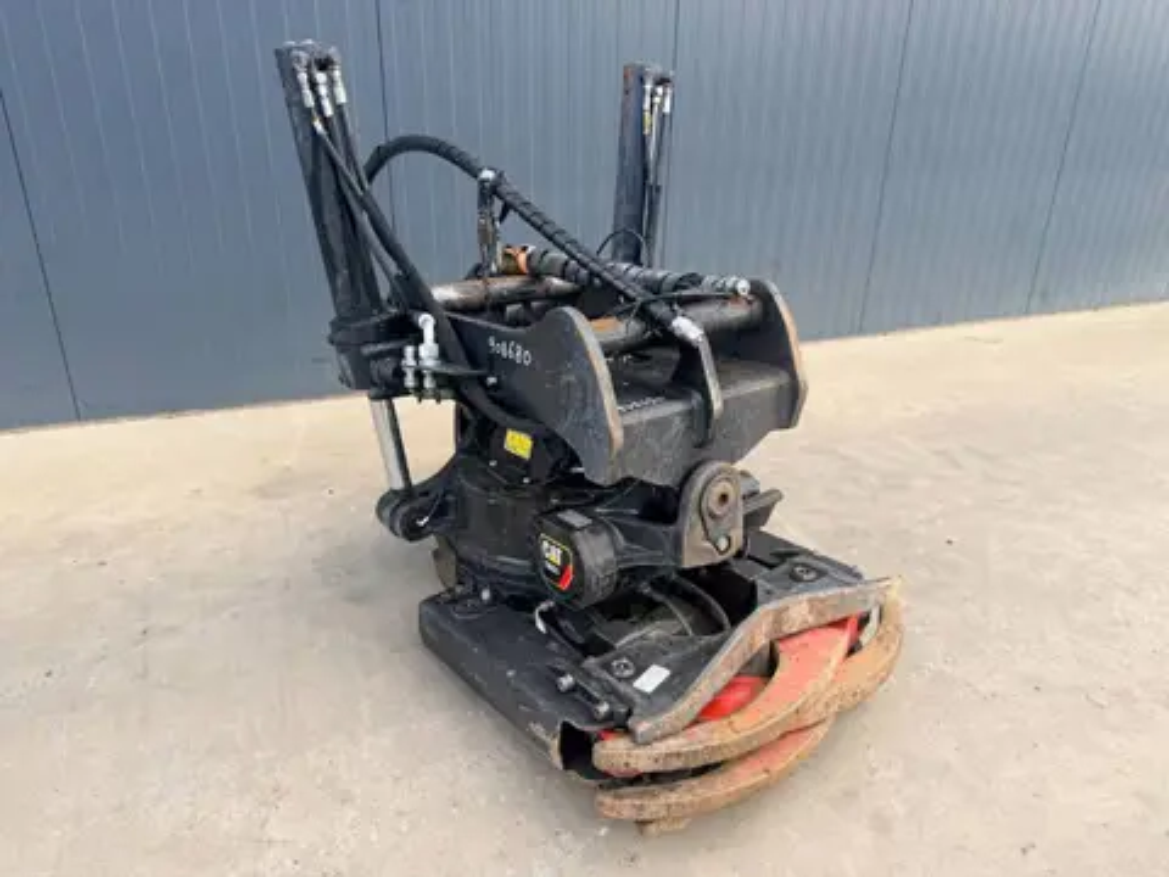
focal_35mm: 24
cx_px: 584
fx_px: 810
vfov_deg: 56.8
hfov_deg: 71.6
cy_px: 438
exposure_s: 1/612
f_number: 1.78
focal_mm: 6.76
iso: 80
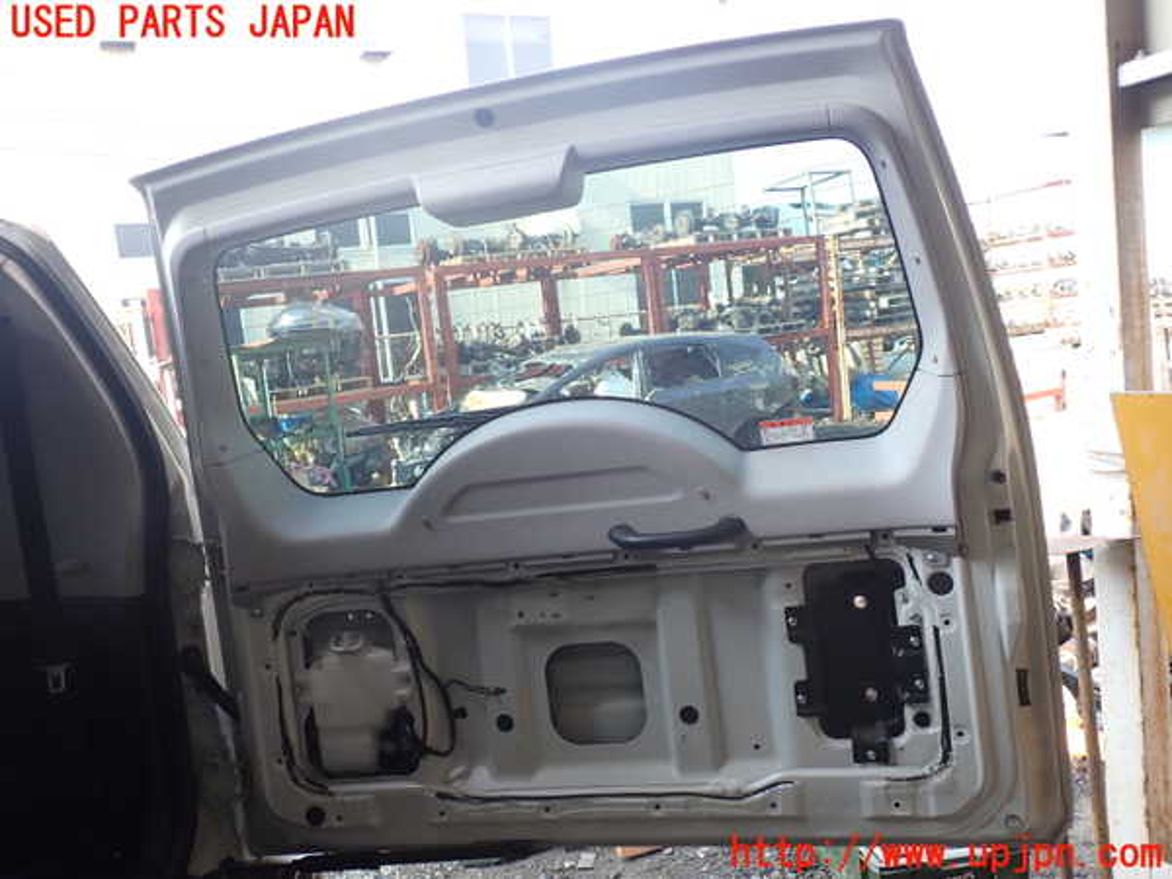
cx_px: 586
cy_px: 440
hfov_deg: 60.0
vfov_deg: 46.8
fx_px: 1016
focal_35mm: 30
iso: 100
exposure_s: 1/80
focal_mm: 5.4
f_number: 3.2
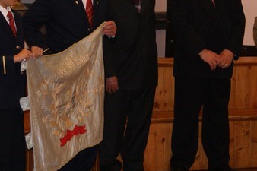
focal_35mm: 142
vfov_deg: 9.6
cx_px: 131
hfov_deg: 14.5
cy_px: 63
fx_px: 1013
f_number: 5.6
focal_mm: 40
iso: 400
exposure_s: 1/60
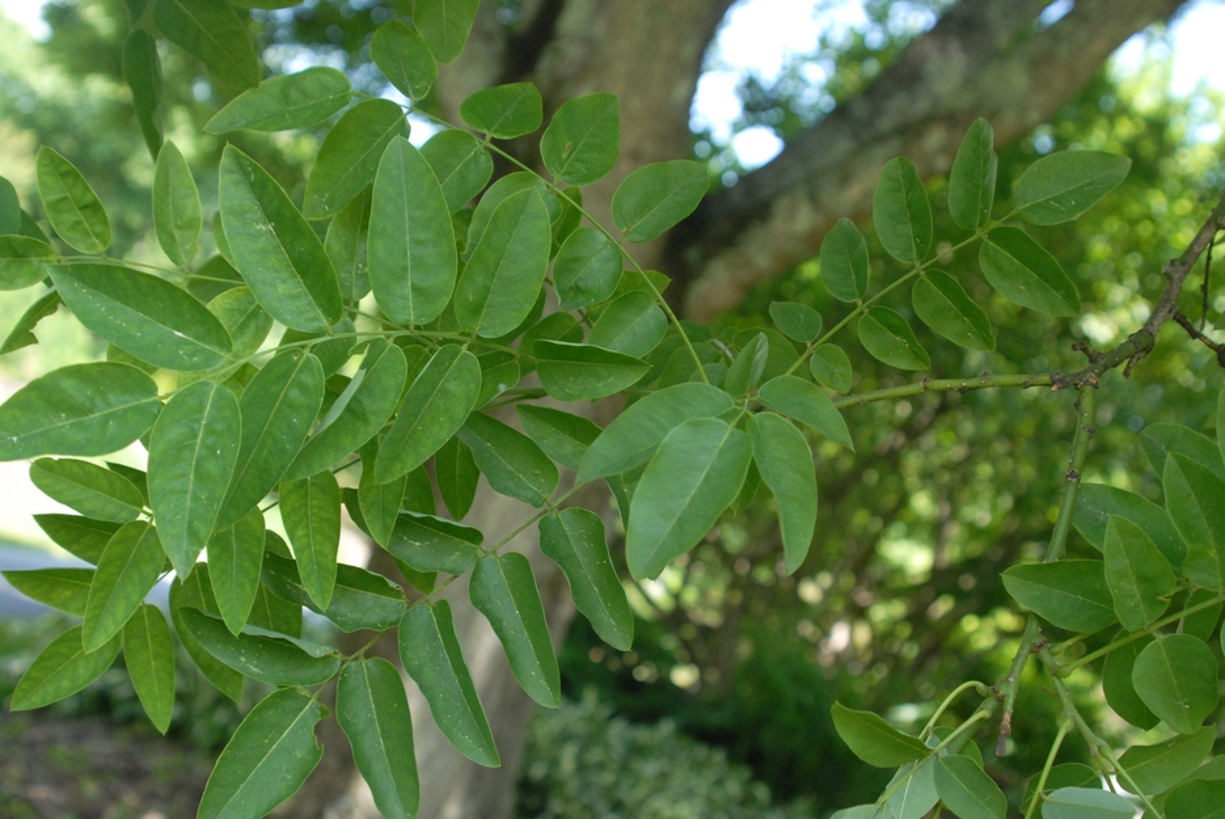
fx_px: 1566
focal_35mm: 46
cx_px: 583
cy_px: 400
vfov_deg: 29.3
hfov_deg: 42.7
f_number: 5.6
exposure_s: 1/125
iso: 400
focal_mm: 28
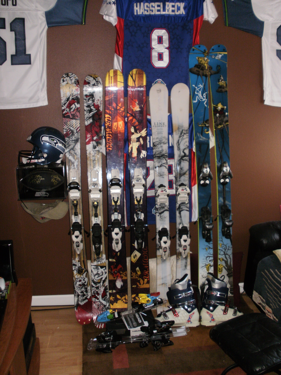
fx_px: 390
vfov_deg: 51.4
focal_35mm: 36
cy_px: 188
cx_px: 140
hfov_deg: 39.7
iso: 160
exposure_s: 1/30
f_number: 3.5
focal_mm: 6.3
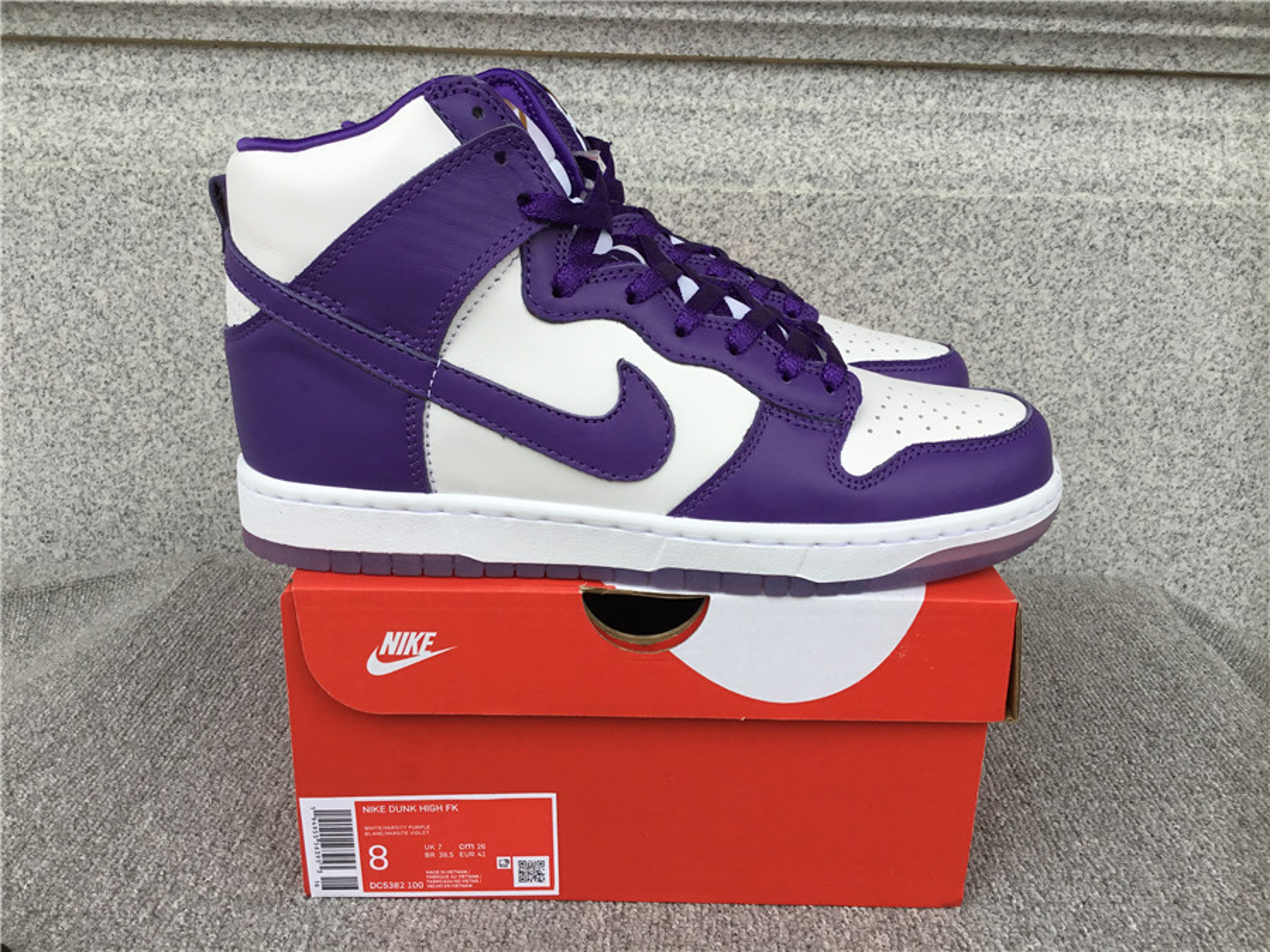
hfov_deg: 58.4
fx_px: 1137
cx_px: 635
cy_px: 476
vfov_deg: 45.4
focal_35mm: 31
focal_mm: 3.3
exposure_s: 1/229
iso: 25
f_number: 2.4
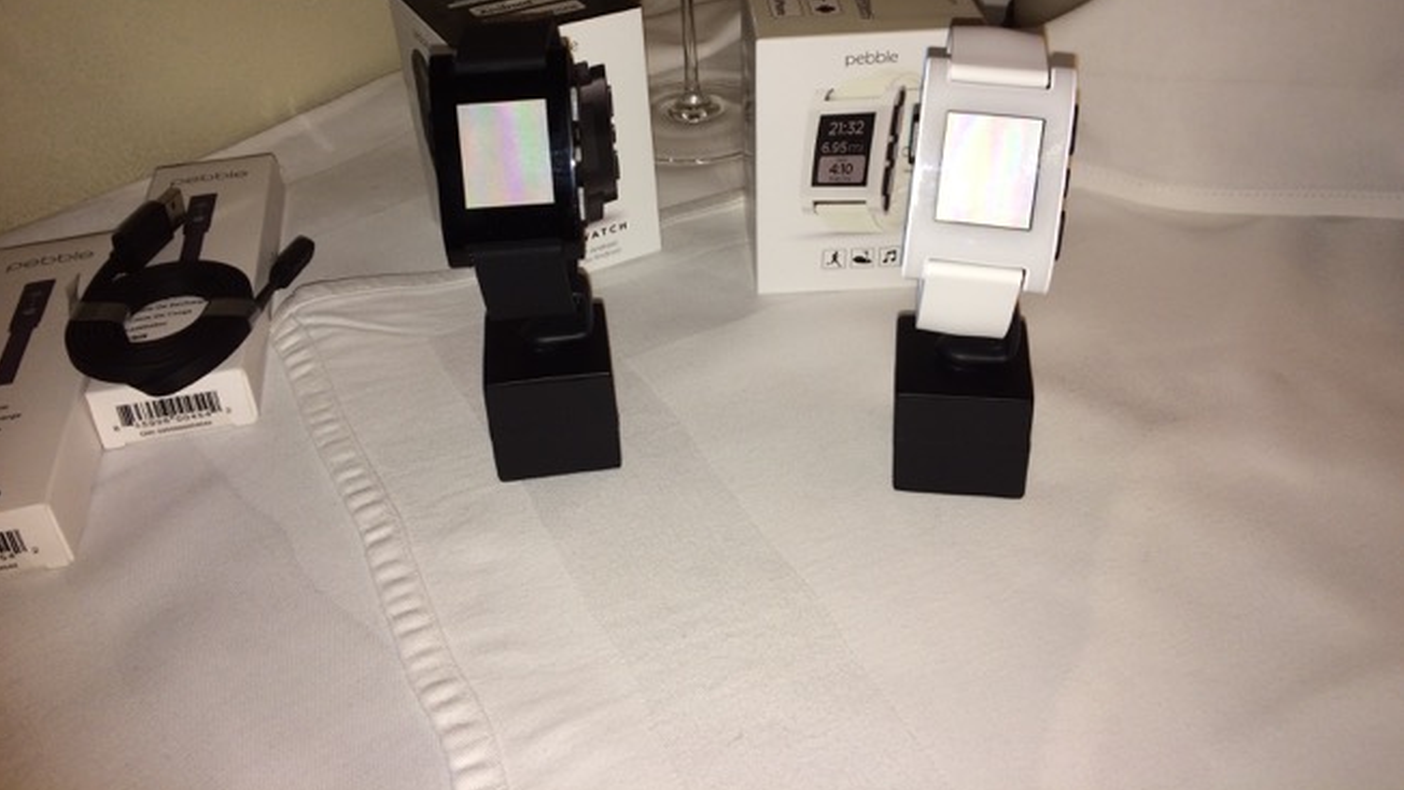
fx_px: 1192
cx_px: 698
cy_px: 268
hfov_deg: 61.0
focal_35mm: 32
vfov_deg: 36.3
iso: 32
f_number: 2.2
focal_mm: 4.15
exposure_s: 1/78
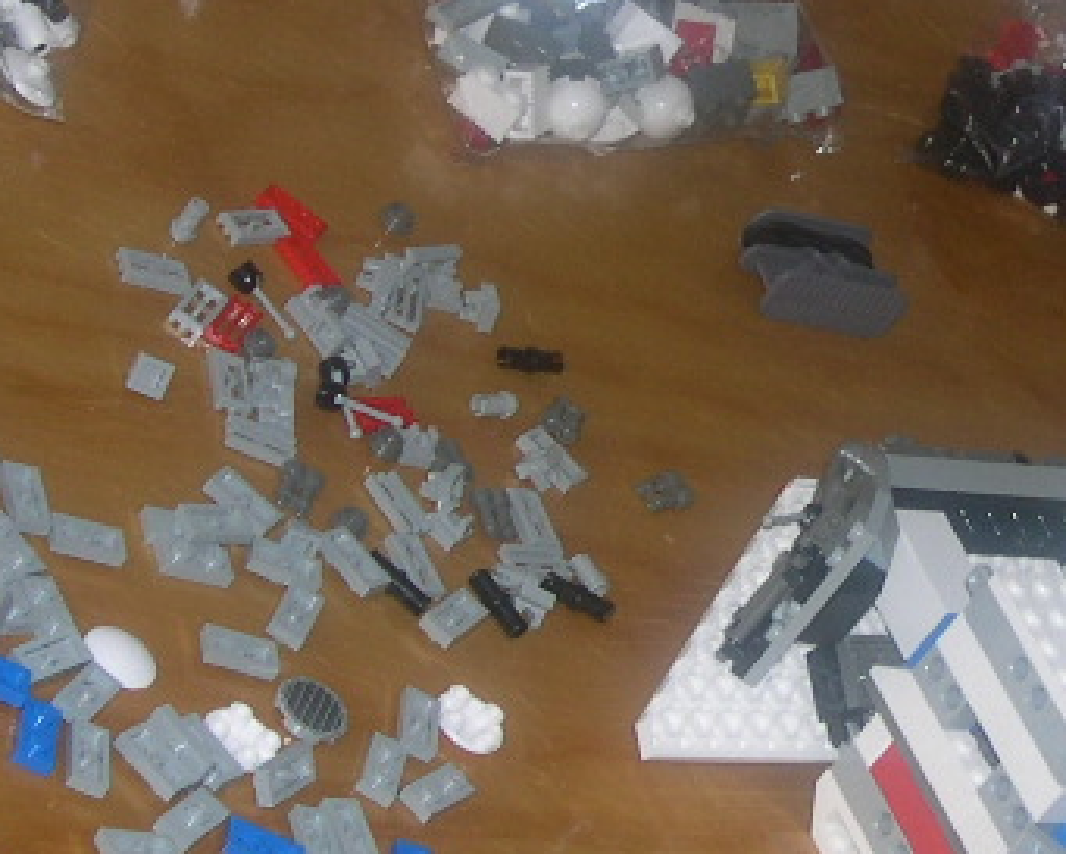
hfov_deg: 11.5
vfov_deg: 9.3
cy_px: 288
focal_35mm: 167
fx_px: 5270
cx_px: 969
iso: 100
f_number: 3.4
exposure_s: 1/60
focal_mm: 12.2
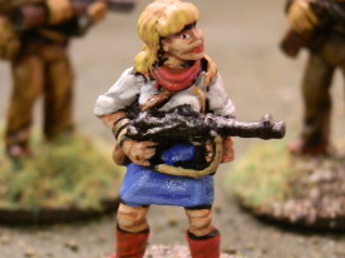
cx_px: 142
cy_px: 153
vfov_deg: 12.4
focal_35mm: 119
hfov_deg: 16.5
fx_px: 1185
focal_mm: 10.99
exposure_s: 1/8
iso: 250
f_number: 3.7
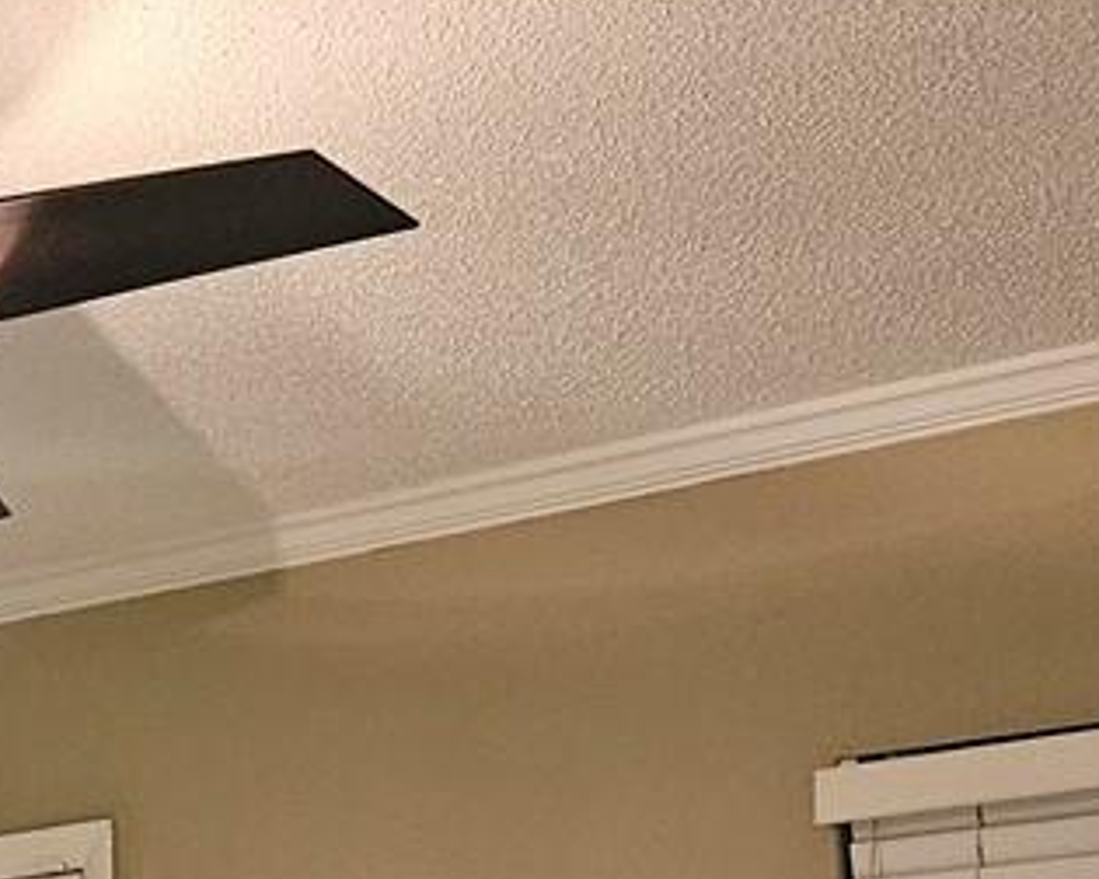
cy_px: 1545
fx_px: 3708
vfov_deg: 12.4
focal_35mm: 114
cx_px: -304
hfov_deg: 16.0
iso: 640
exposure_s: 1/120
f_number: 1.8
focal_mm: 5.4
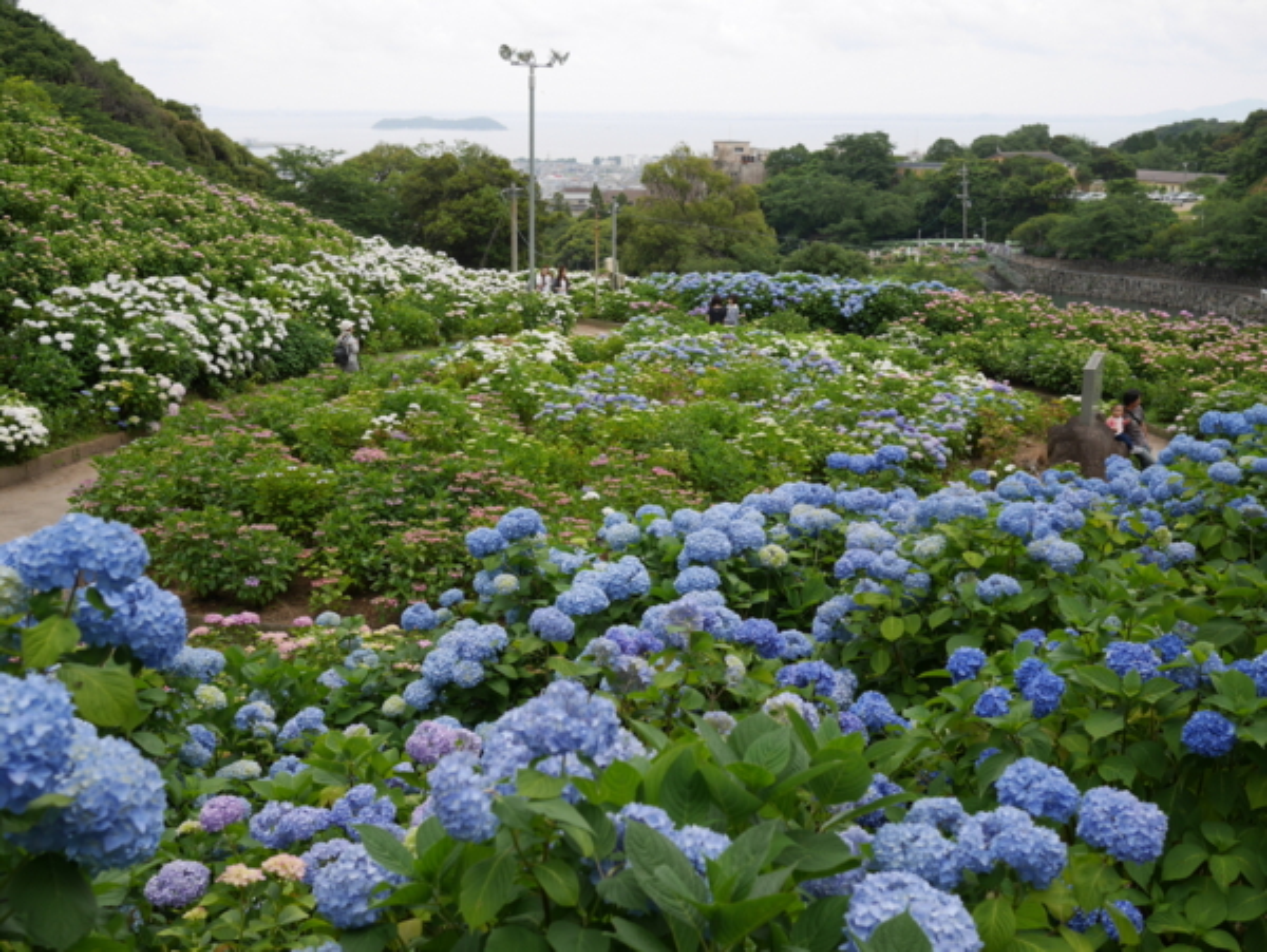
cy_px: 476
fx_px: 1465
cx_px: 634
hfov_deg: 46.8
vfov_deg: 36.0
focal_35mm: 40
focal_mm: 20
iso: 200
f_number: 4
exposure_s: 1/640
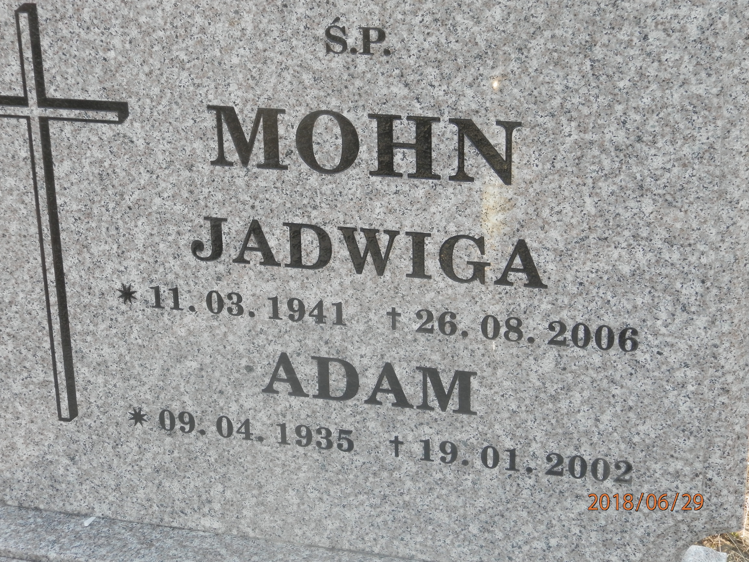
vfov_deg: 21.6
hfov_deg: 28.6
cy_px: 281
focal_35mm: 68
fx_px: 1471
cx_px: 374
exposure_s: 1/125
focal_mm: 12.2
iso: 125
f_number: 4
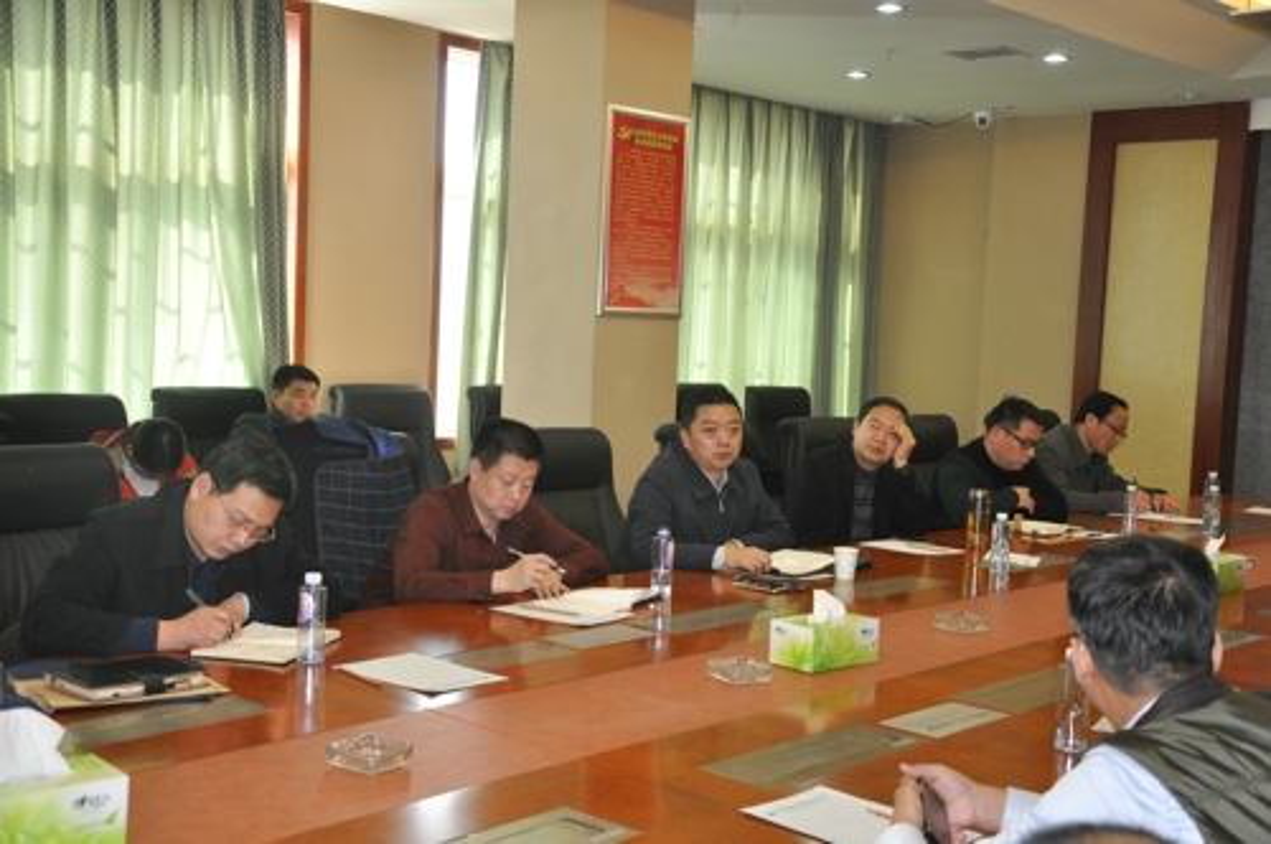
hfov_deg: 43.7
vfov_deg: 29.8
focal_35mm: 45
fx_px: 1587
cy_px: 422
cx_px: 636
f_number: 4.2
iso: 800
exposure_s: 1/100
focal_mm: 30
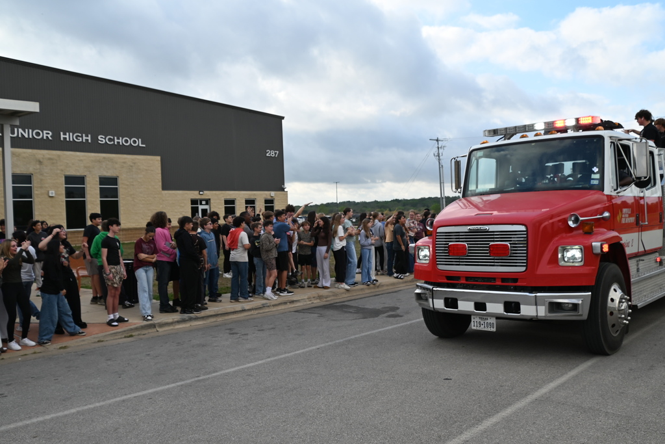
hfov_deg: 60.3
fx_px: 573
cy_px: 222
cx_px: 332
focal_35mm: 31
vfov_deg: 42.3
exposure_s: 1/320
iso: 100
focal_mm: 21
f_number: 6.3
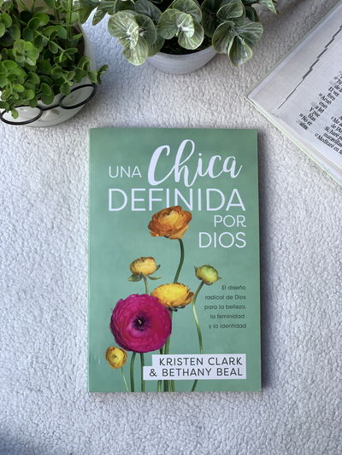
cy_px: 228
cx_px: 171
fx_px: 685
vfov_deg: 36.8
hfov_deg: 28.0
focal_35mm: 52
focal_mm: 6
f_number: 2.4
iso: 16
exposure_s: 1/193
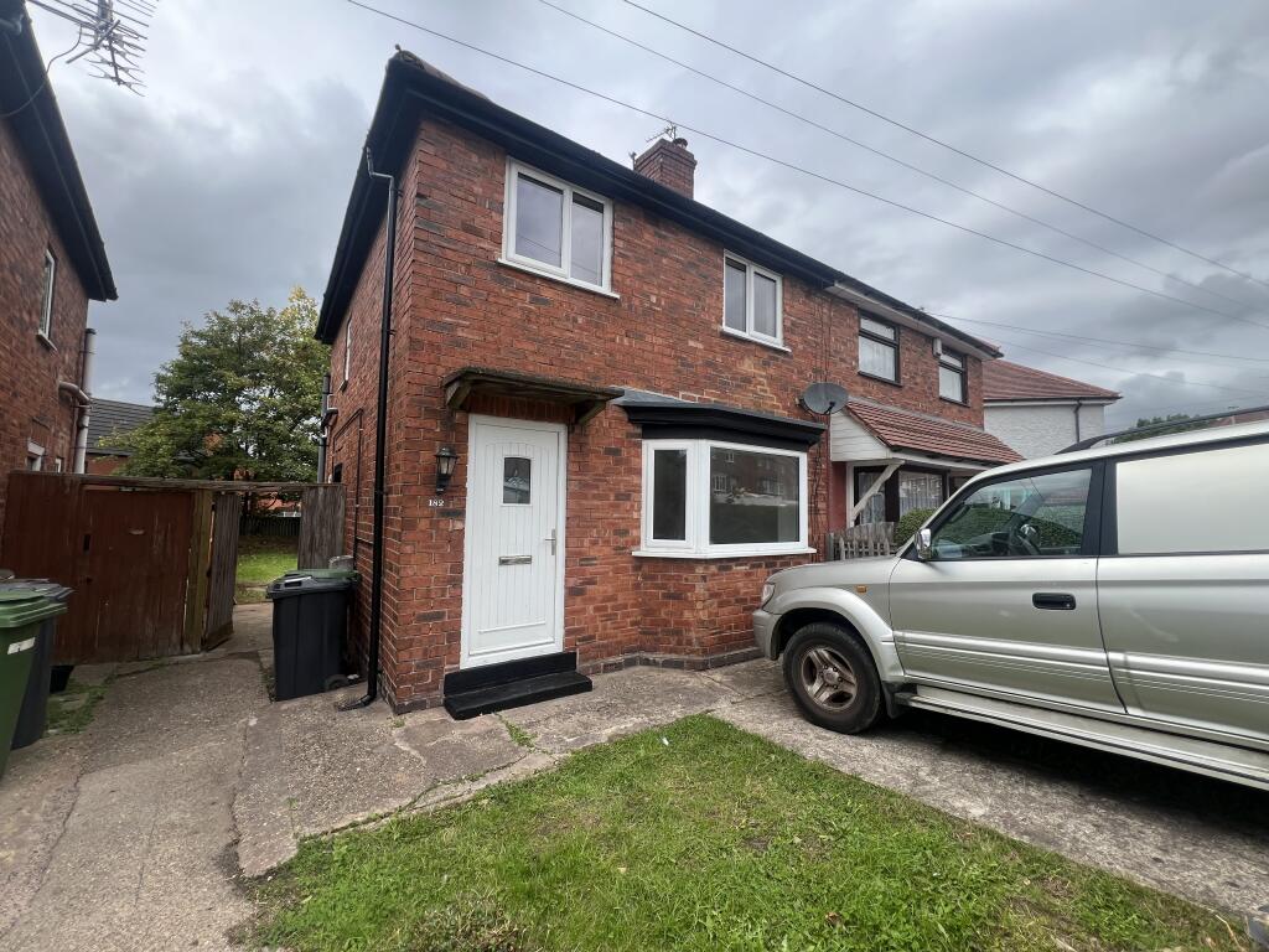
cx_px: 634
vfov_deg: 89.9
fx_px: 477
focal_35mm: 13
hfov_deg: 106.2
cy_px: 476
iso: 32
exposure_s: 1/494
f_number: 1.8
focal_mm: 1.57
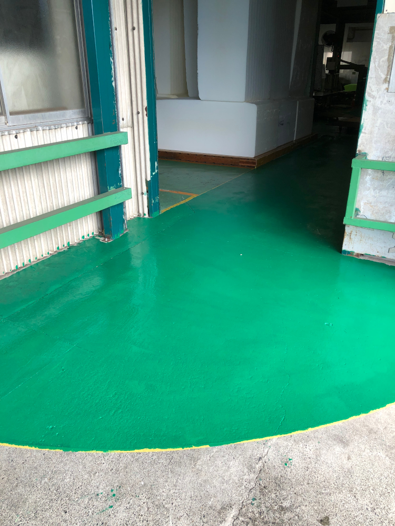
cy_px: 263
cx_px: 198
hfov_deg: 49.7
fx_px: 426
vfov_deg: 63.4
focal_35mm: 28
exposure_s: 1/120
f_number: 1.8
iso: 32
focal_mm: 4
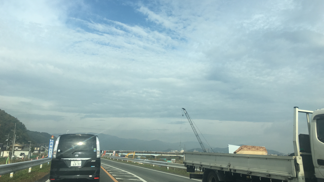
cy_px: 86
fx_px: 275
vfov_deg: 36.7
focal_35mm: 32
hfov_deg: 61.0
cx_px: 164
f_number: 2.2
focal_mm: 4.15
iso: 25
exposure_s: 1/1789
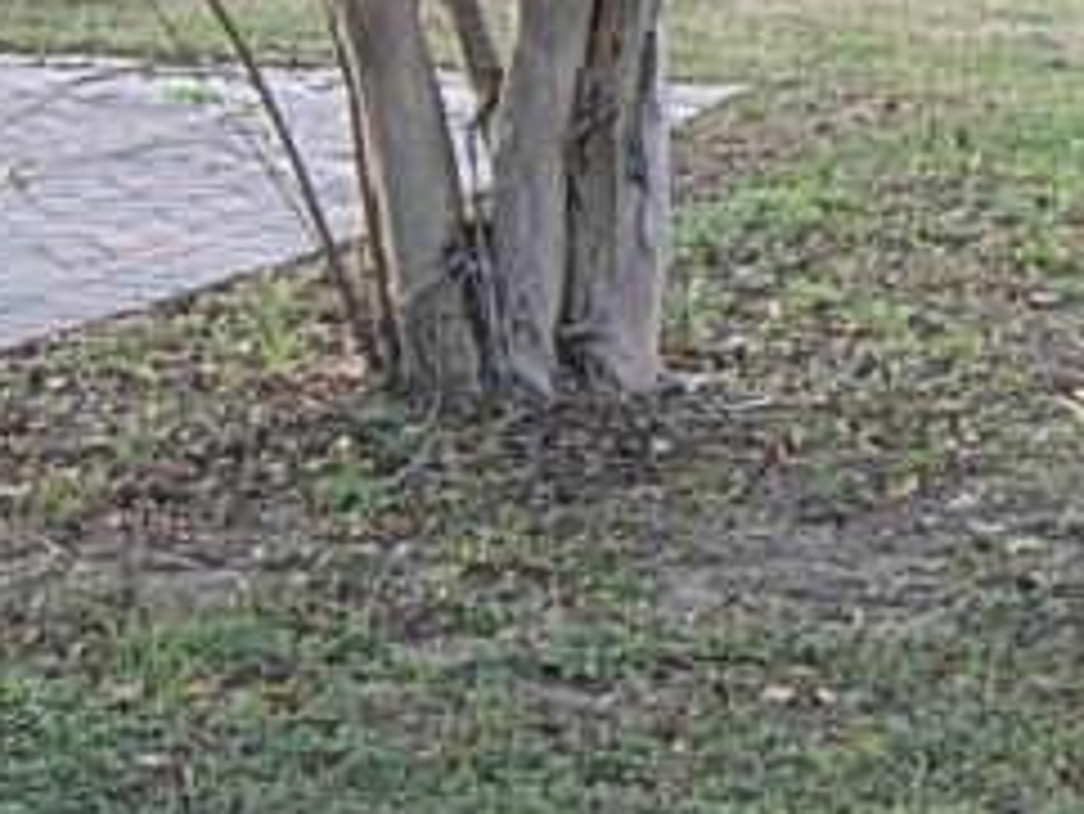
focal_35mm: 153
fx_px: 4794
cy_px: 175
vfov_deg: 9.7
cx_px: 1484
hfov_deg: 12.4
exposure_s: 1/76.1
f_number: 3
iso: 50
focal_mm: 7.5
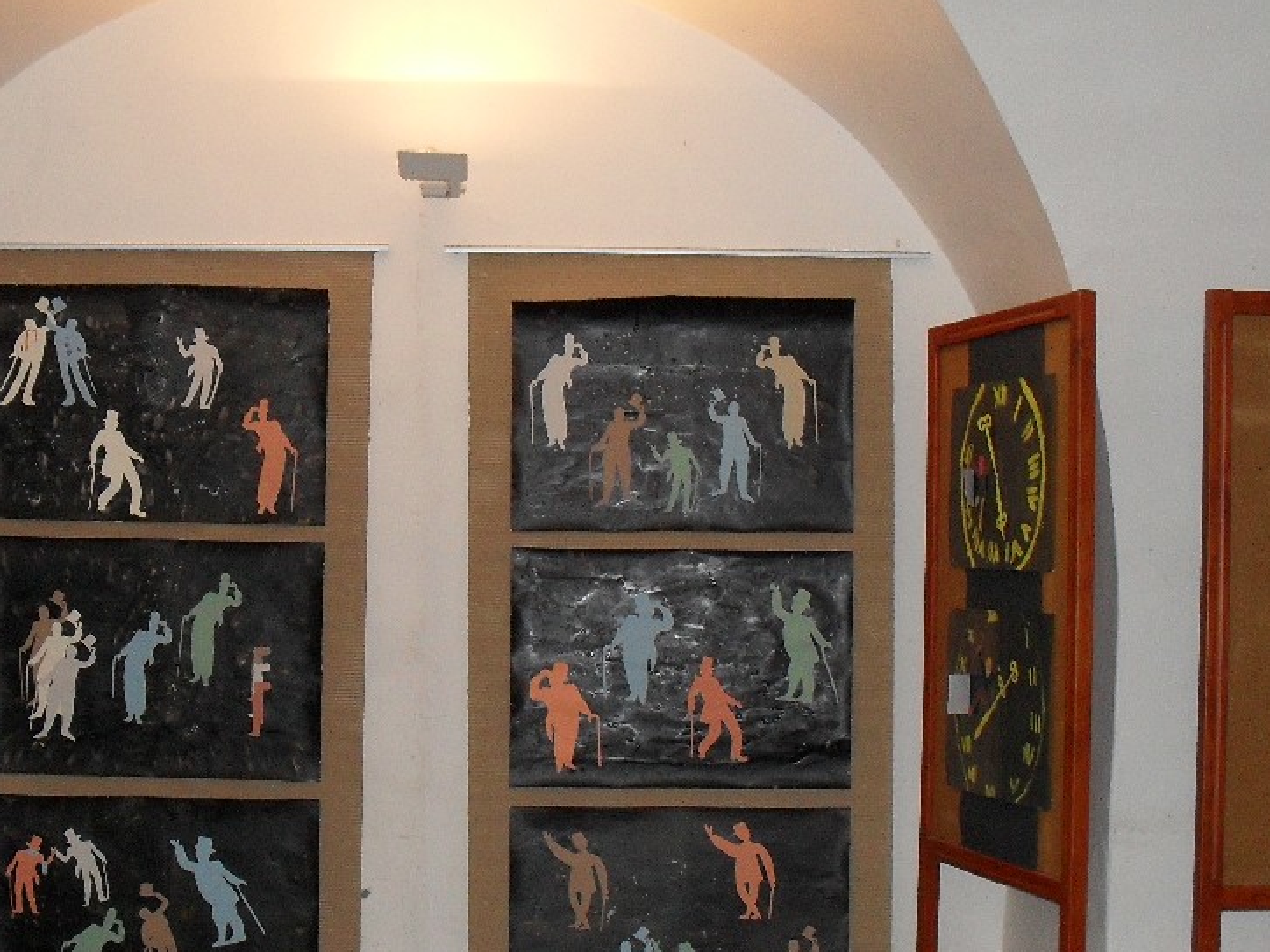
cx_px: 574
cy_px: 577
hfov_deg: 33.2
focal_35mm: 58
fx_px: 2128
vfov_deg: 25.2
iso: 200
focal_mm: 6.3
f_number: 3.2
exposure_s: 1/45
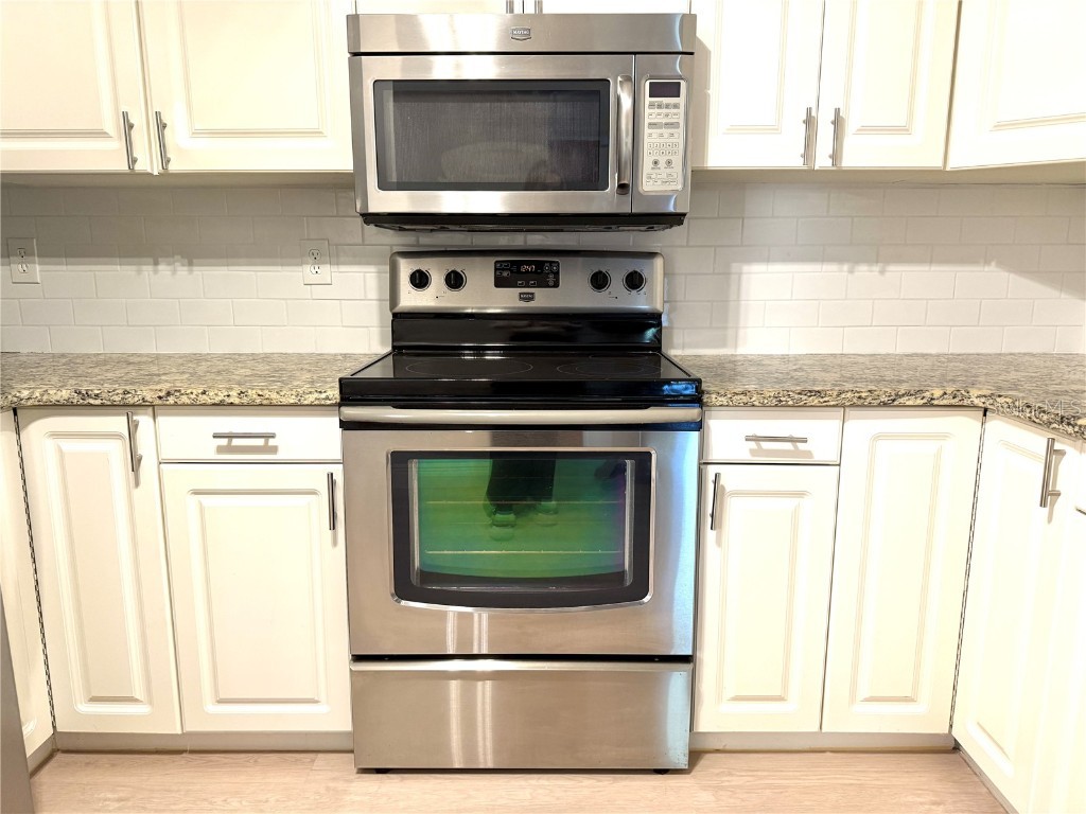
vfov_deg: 56.8
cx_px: 543
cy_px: 407
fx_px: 753
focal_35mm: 24
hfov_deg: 71.6
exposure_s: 1/60
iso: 250
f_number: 1.78
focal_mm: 6.76
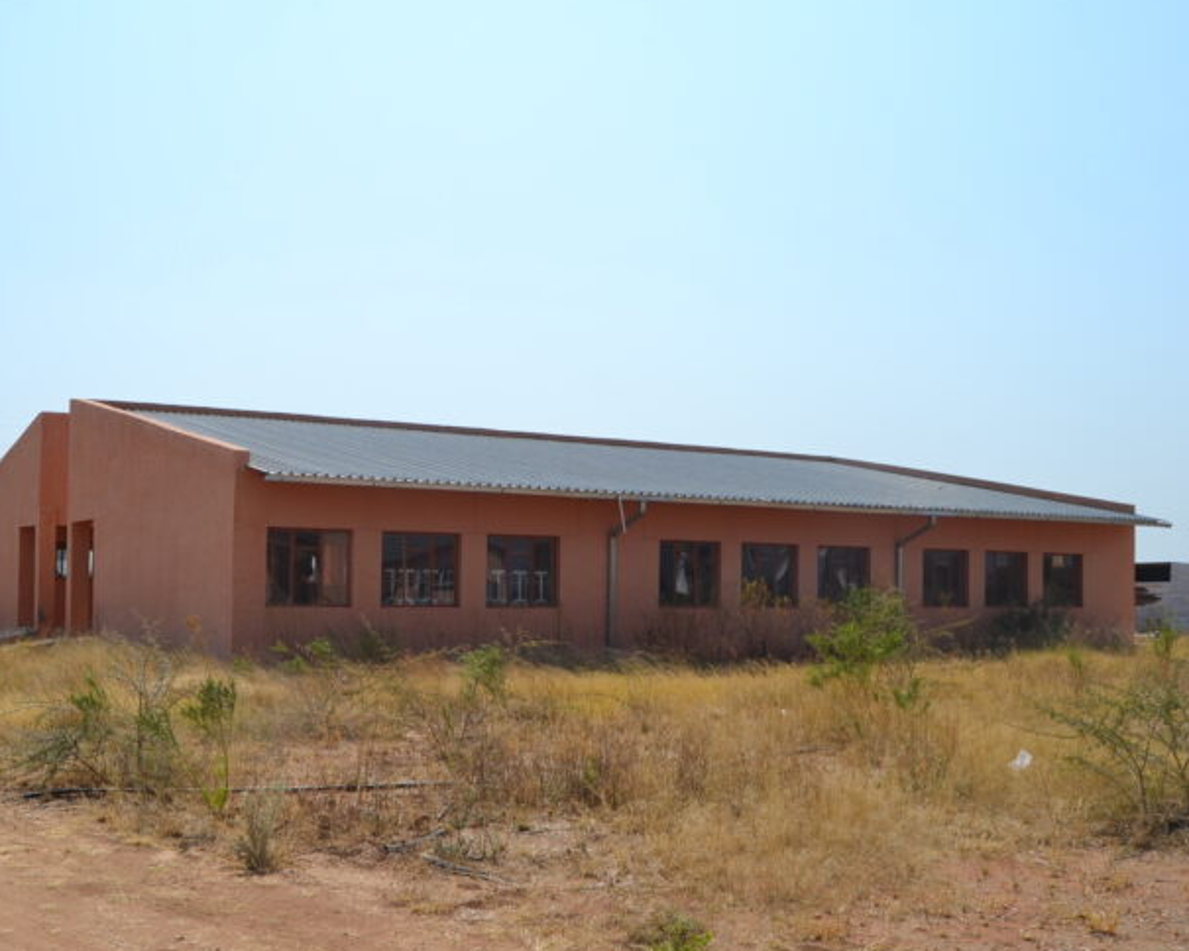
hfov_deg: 49.0
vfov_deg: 41.1
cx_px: 356
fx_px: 1267
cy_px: 502
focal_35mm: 36
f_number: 9
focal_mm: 18
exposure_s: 1/320
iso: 100
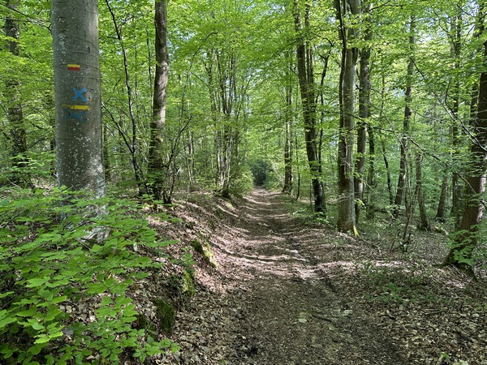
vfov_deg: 56.8
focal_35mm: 24
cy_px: 182
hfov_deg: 71.6
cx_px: 244
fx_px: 338
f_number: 1.78
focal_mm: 6.86
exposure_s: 1/121
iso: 80
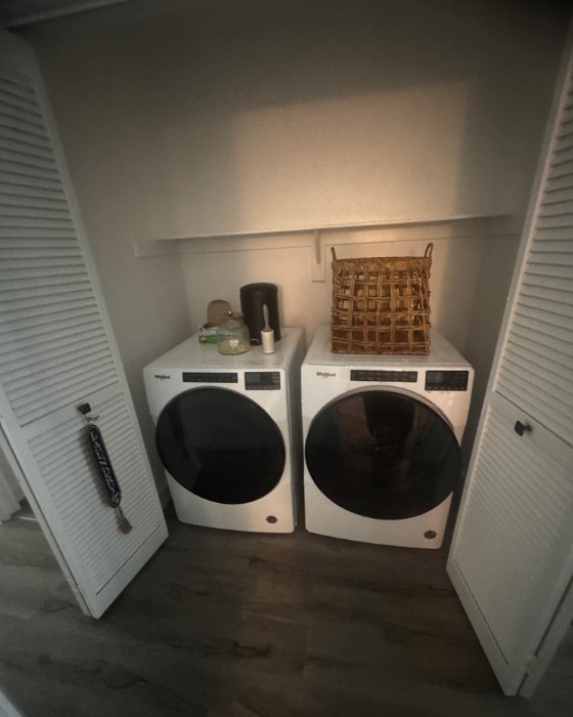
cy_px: 383
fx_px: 318
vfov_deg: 96.6
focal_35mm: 15
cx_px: 285
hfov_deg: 84.0
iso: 1250
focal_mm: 2.22
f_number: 2.2
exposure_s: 1/30
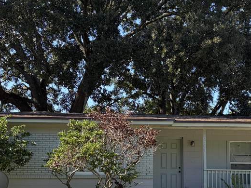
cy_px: 129
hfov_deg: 30.2
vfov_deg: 22.8
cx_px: 137
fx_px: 464
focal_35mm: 64
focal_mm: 5.96
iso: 50
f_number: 1.6
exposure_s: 1/1196
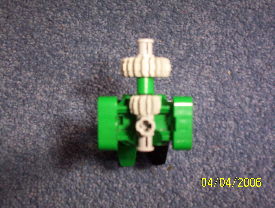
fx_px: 311
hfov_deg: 47.8
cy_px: 104
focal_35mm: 39
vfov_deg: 37.0
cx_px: 138
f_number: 4.5
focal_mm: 6
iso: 140
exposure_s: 1/30
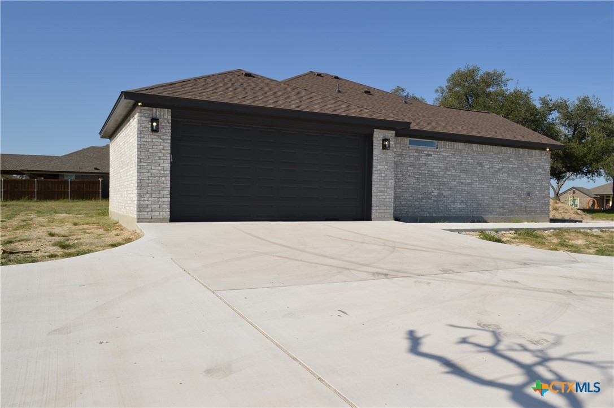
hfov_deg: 67.4
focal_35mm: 27
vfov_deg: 47.8
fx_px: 460
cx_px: 307
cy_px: 204
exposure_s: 1/200
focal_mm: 18
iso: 100
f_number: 10
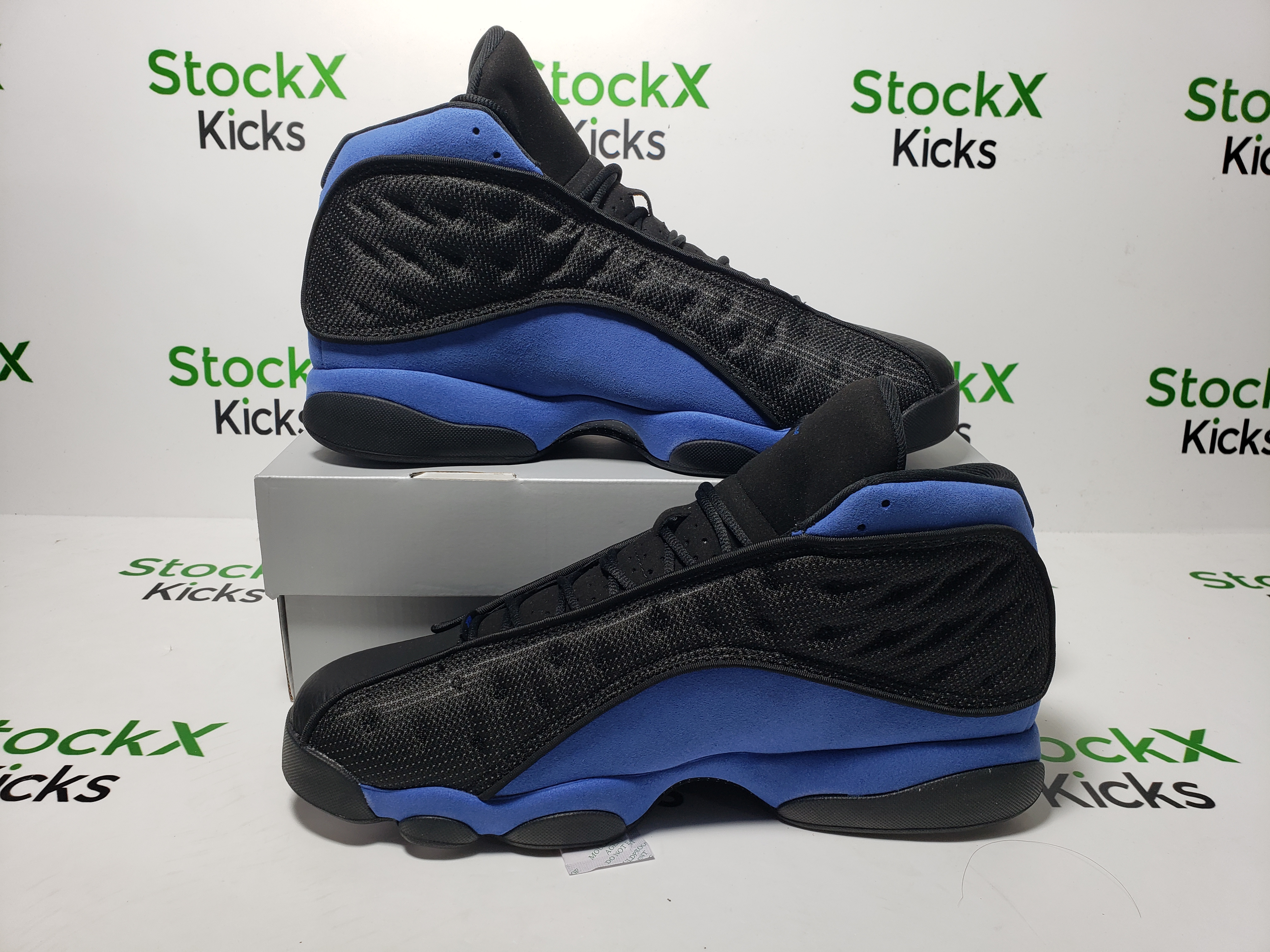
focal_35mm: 26
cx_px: 635
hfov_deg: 67.3
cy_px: 476
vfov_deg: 53.1
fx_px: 954
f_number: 2.4
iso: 50
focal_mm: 4.3
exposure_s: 1/163
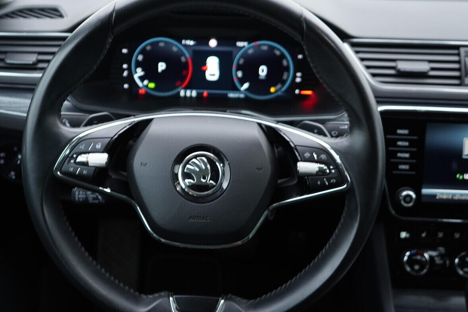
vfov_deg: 30.5
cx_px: 213
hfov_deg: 44.5
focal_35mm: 44
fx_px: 572
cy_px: 148
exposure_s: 1/40
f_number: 2.8
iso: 250
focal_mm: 24
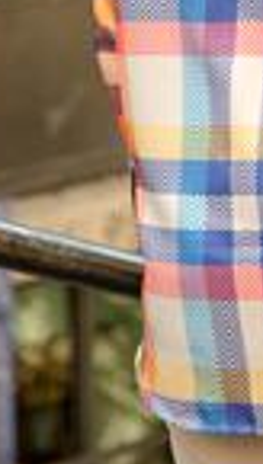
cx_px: 350
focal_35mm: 278
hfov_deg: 4.4
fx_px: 3433
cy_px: -216
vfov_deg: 7.6
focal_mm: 55
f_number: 2.8
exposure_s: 1/250
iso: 200
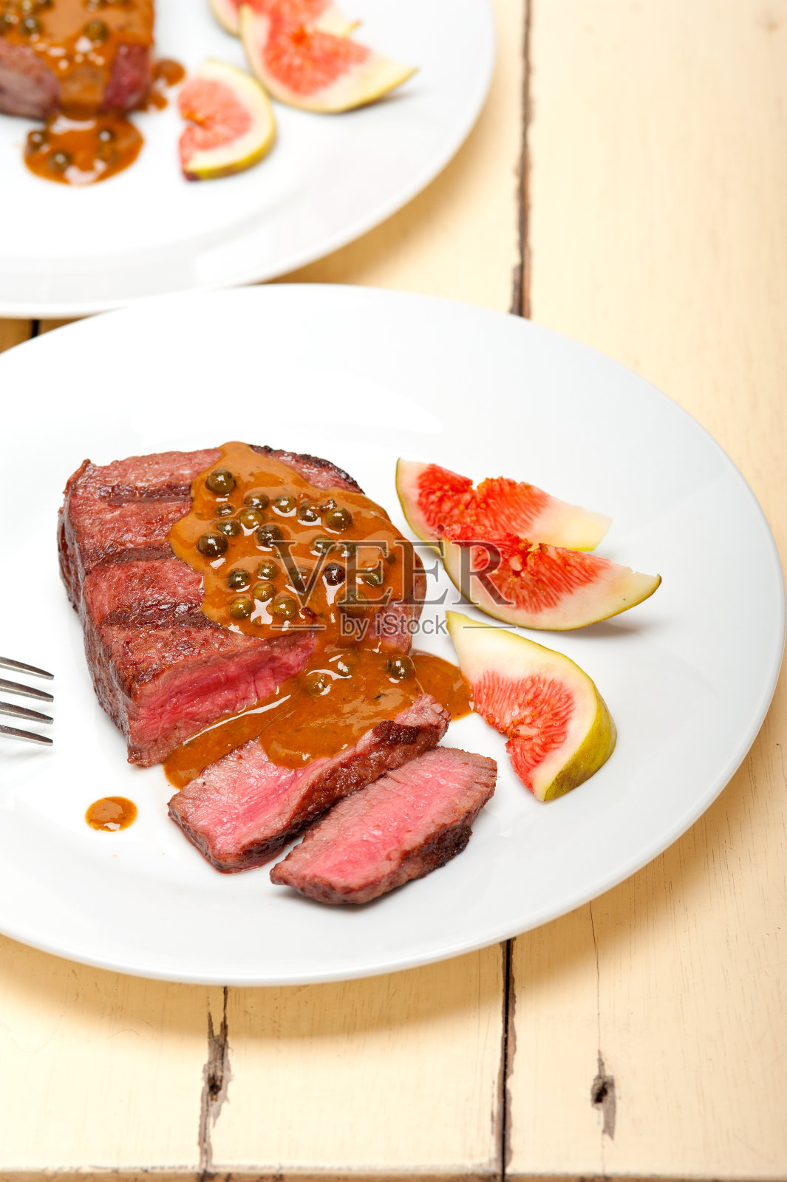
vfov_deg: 19.5
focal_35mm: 105
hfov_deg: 13.0
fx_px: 3447
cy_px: 591
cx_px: 394
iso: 200
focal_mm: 105
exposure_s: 1/200
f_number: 13
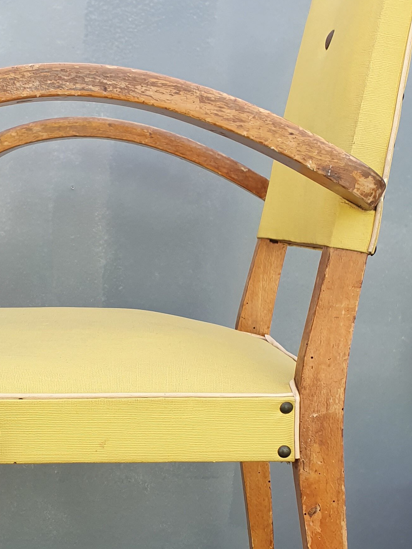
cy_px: 373
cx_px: 99
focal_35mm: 60
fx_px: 952
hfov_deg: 24.1
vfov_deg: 31.9
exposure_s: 1/264
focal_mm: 4.32
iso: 50
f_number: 2.4
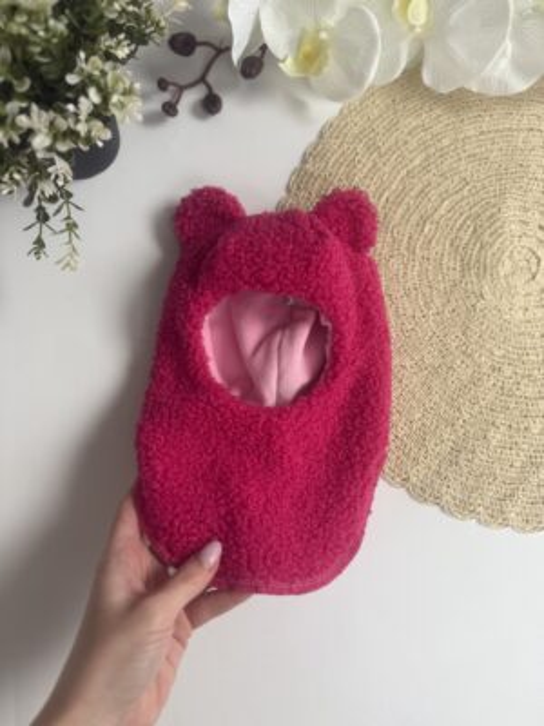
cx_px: 272
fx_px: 503
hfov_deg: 56.8
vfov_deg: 71.6
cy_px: 363
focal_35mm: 24
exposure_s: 1/263
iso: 64
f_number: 1.78
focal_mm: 6.76
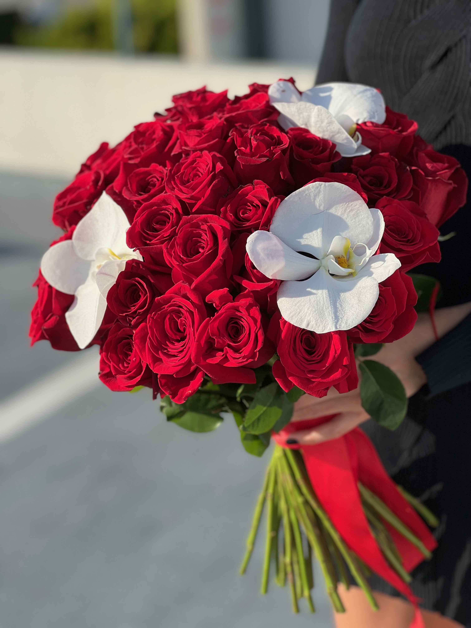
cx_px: 236
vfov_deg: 25.3
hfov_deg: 19.1
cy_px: 314
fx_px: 1397
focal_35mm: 77
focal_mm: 9
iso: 32
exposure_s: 1/550
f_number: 2.8
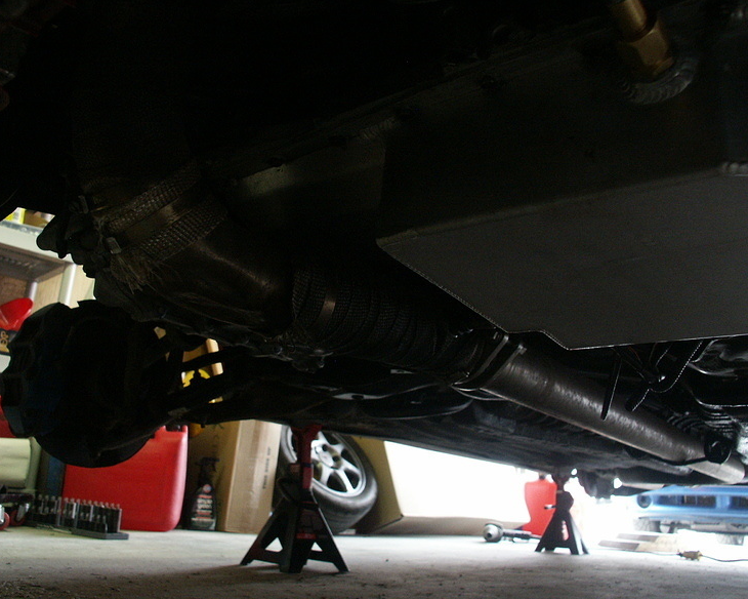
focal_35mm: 31
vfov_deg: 47.1
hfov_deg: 57.1
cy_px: 298
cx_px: 346
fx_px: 686
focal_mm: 7.65
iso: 200
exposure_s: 1/30
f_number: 2.8
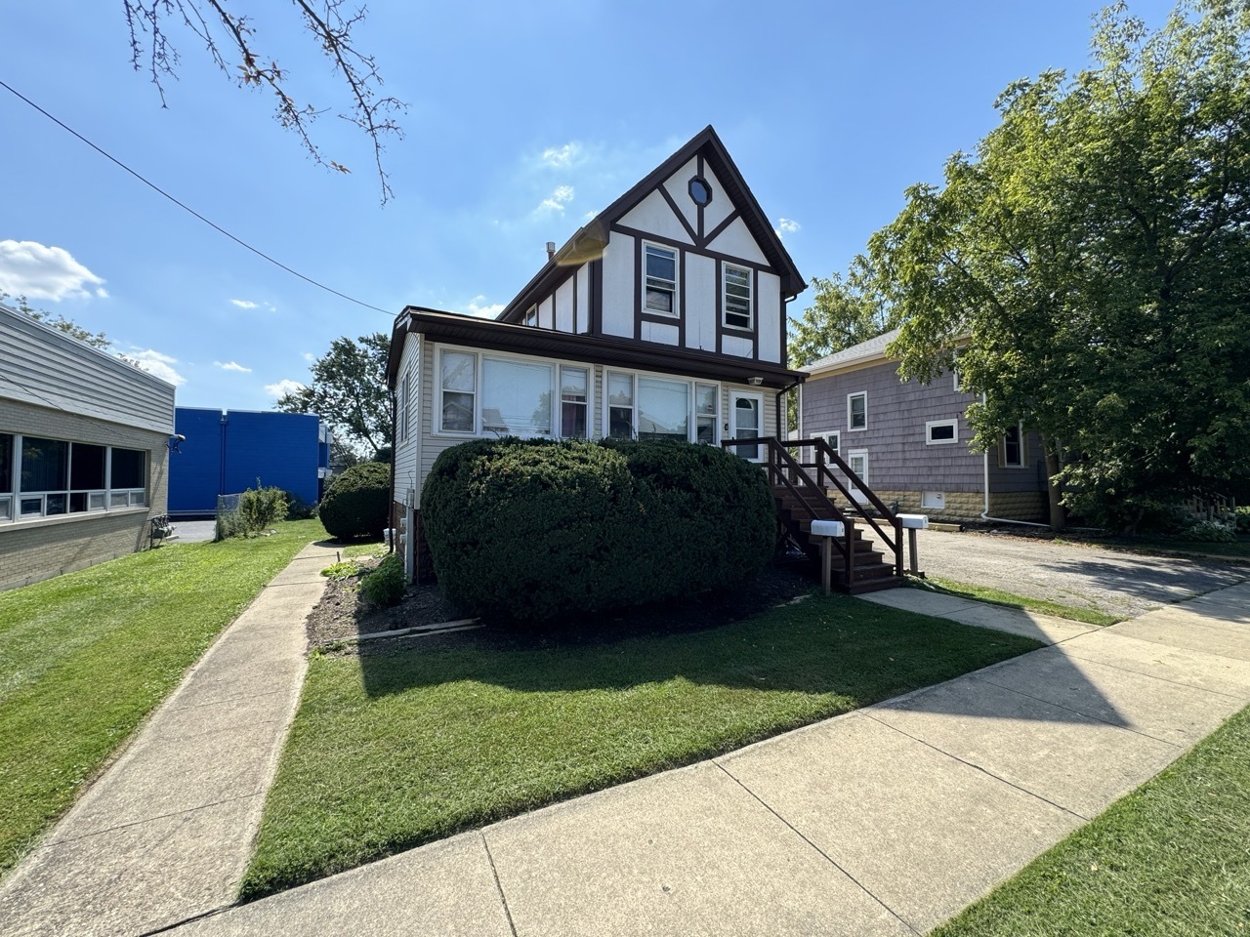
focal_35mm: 14
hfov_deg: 102.1
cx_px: 625
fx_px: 506
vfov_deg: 85.7
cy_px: 468
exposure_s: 1/508
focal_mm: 2.22
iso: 50
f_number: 2.2
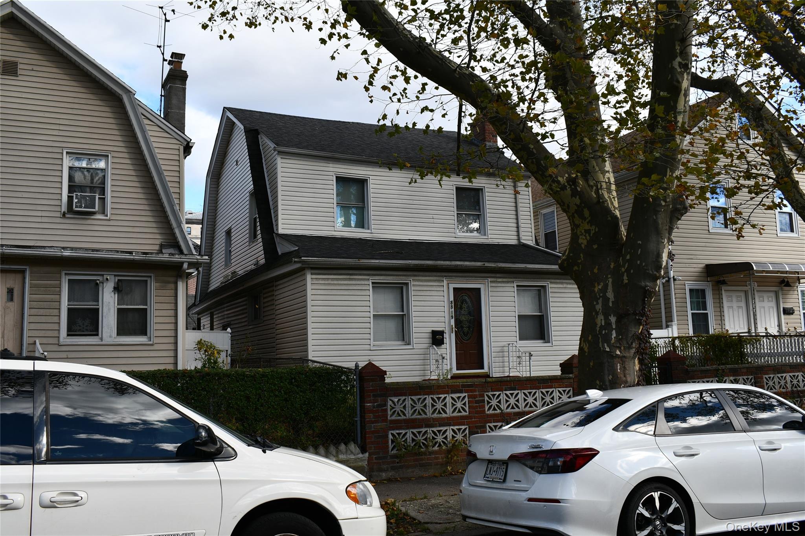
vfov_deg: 38.9
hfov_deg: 55.8
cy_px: 268
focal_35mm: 34
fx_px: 760
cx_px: 402
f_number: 8
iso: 125
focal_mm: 23
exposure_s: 1/250
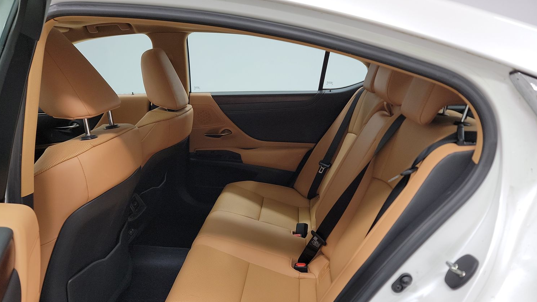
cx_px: 254
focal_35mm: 28
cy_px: 214
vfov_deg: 40.7
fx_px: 399
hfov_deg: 67.9
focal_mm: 6.7
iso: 88
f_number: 1.8
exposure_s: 1/59
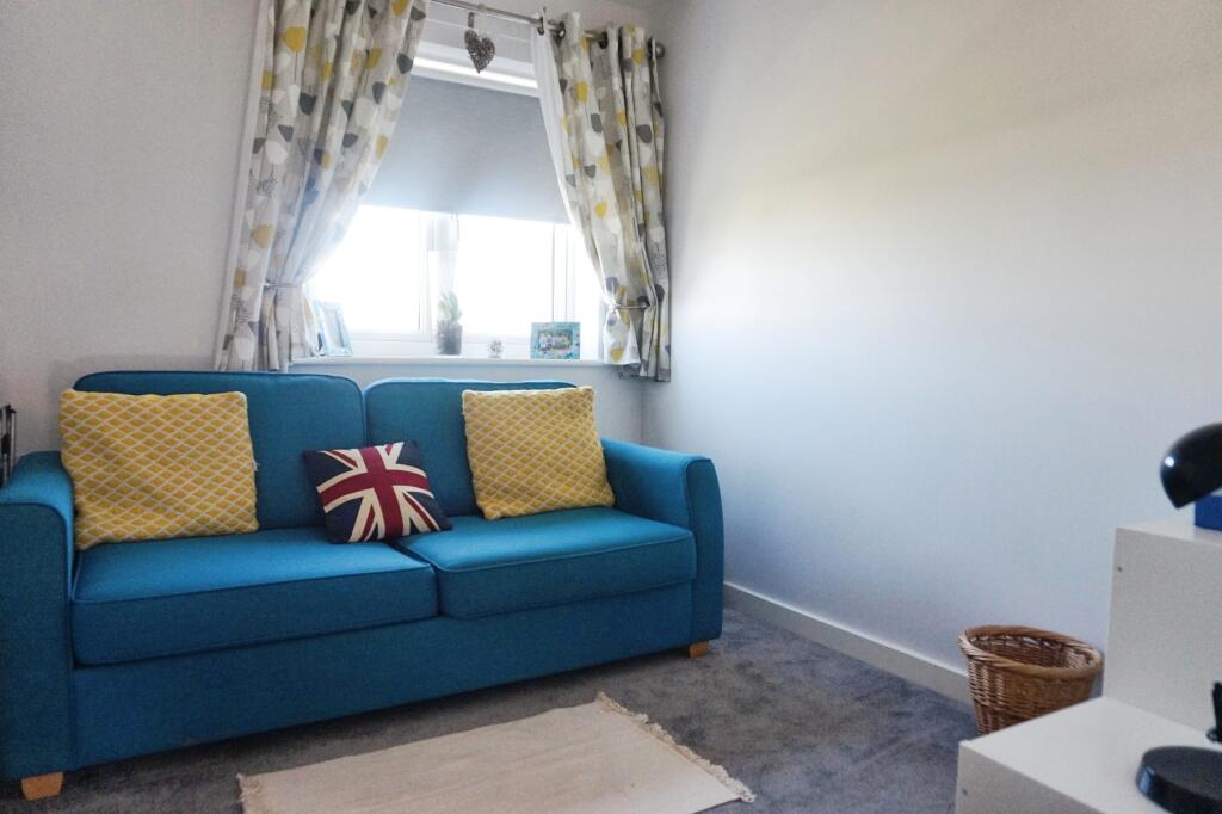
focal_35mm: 24
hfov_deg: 73.8
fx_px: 814
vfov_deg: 53.1
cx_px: 611
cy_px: 407
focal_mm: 16
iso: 1000
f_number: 4
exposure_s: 1/160
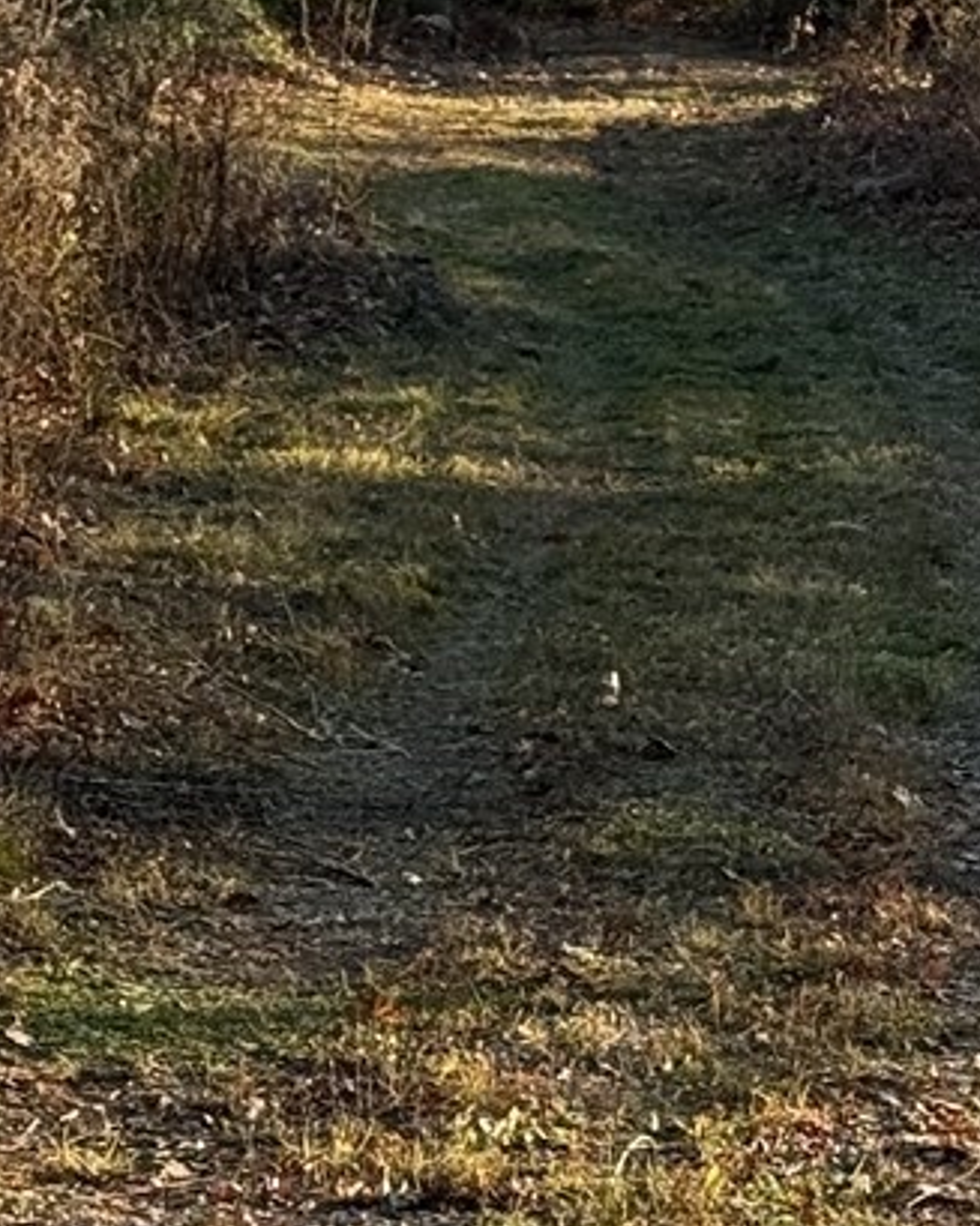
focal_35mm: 176
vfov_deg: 11.0
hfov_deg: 8.7
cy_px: 468
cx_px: 1190
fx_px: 6383
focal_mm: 6.76
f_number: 1.78
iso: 64
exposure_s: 1/865
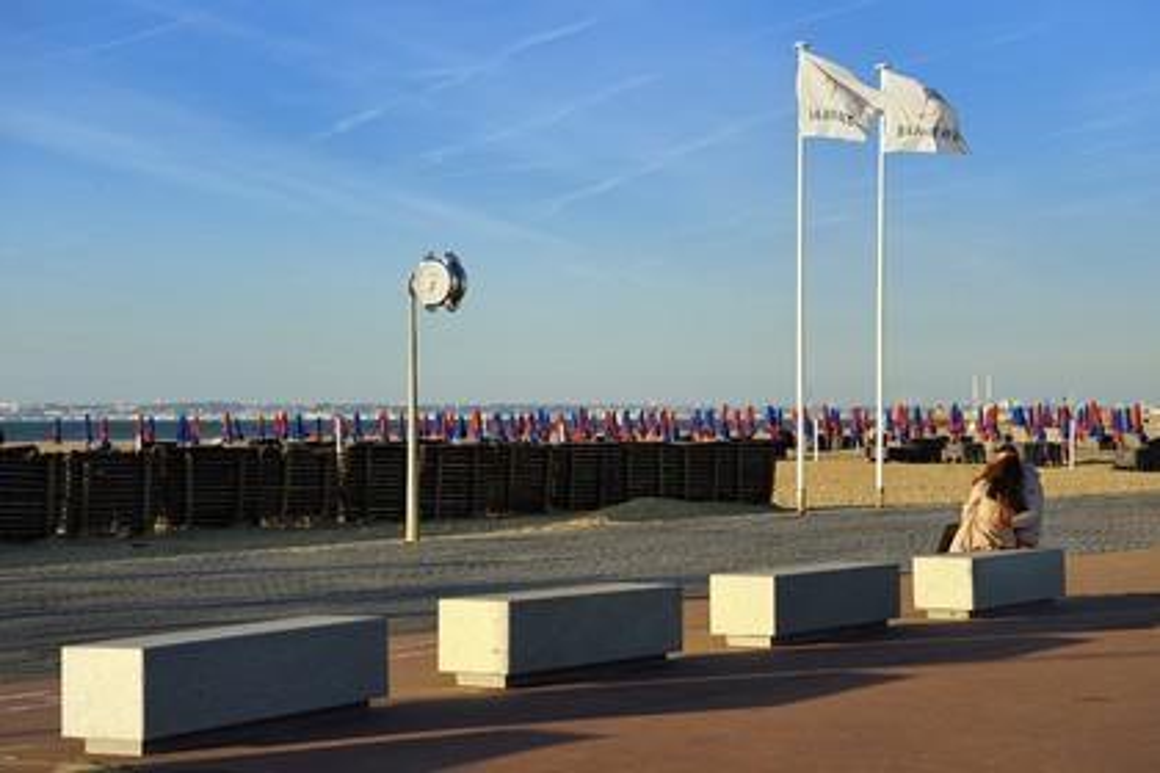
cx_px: 580
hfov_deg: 28.8
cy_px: 386
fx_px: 2255
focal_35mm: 70
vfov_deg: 19.5
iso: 200
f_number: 8
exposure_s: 1/320
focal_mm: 70
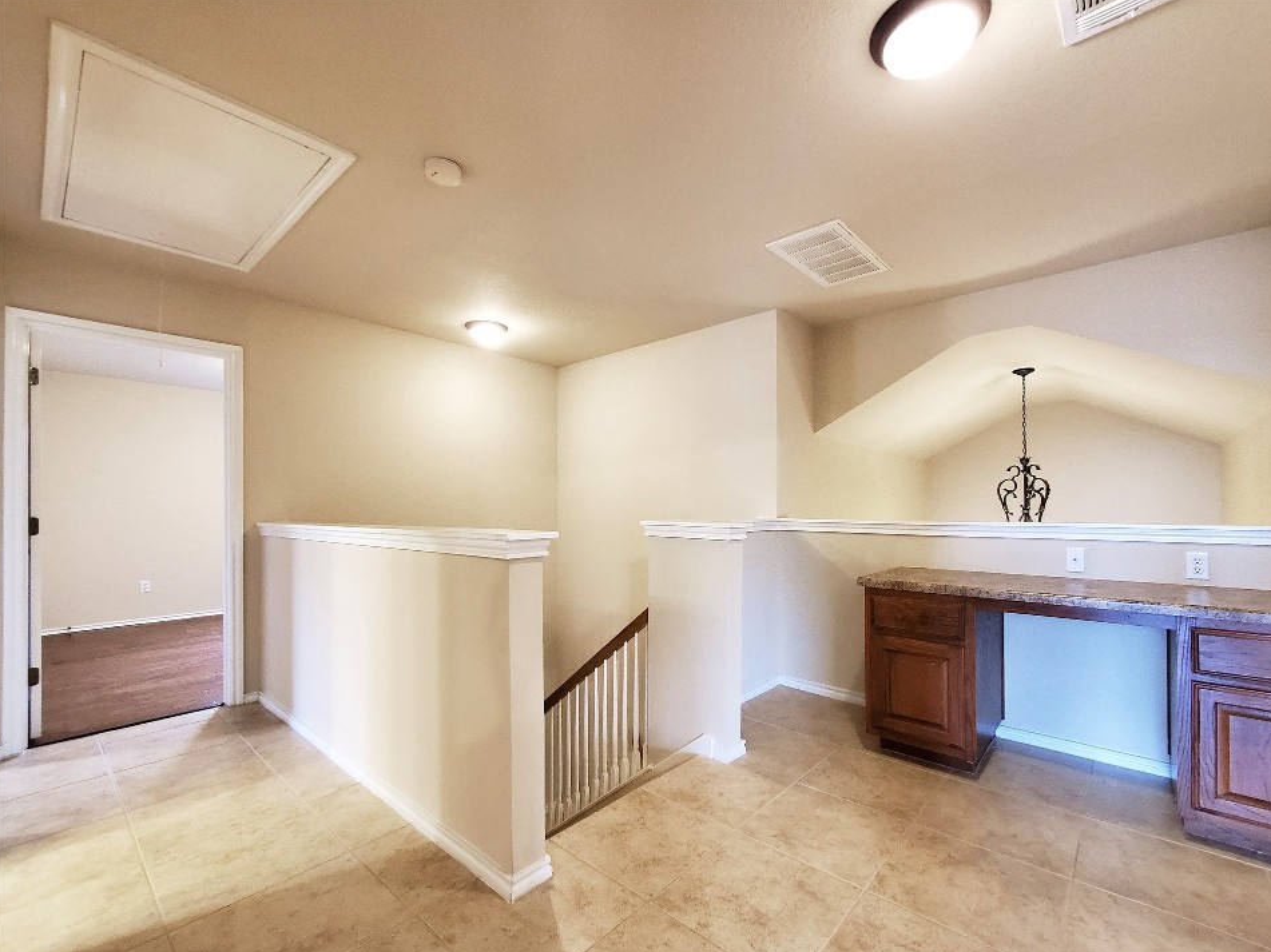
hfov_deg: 101.9
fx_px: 514
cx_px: 680
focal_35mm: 14
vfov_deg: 85.5
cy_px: 509
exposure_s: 1/30
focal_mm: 1.8
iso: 800
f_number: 2.2
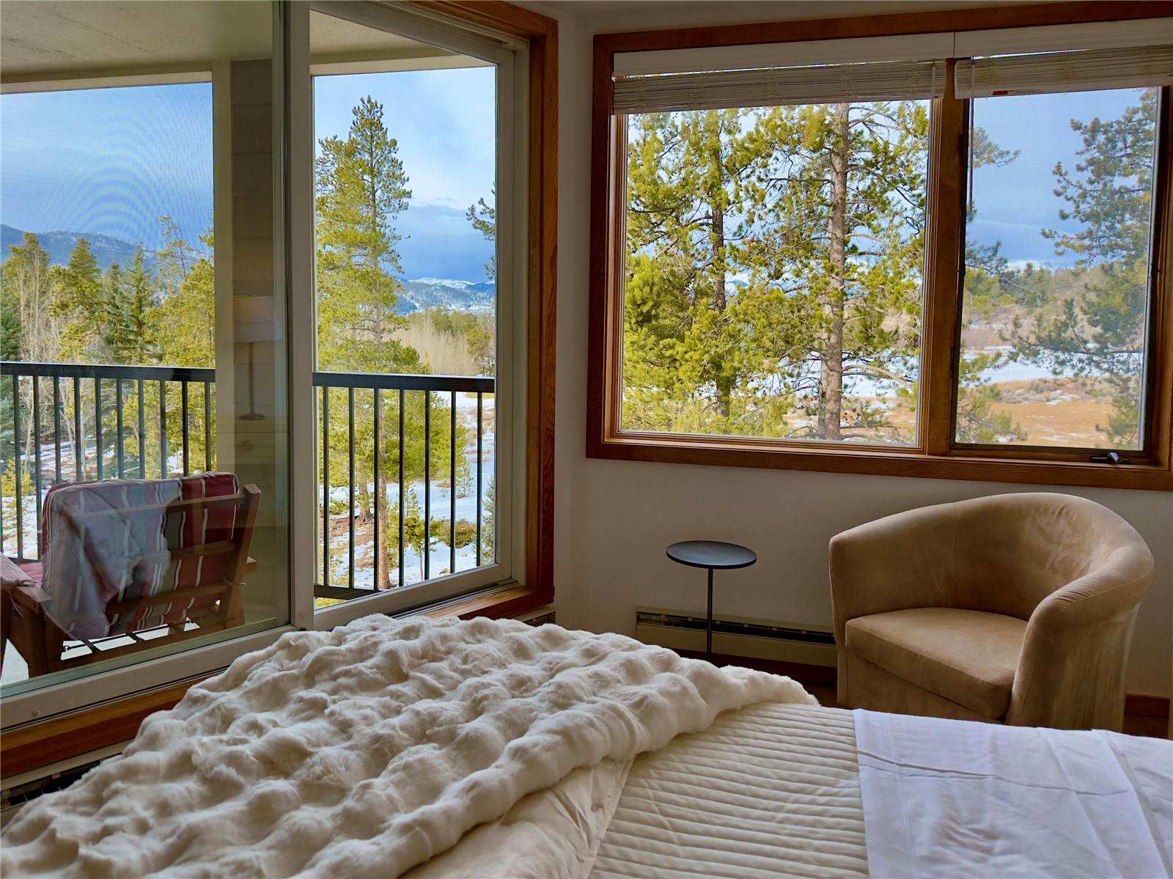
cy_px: 440
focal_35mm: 24
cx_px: 586
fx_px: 813
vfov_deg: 56.8
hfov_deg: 71.6
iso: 100
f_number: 1.78
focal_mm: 6.76
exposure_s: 1/1091
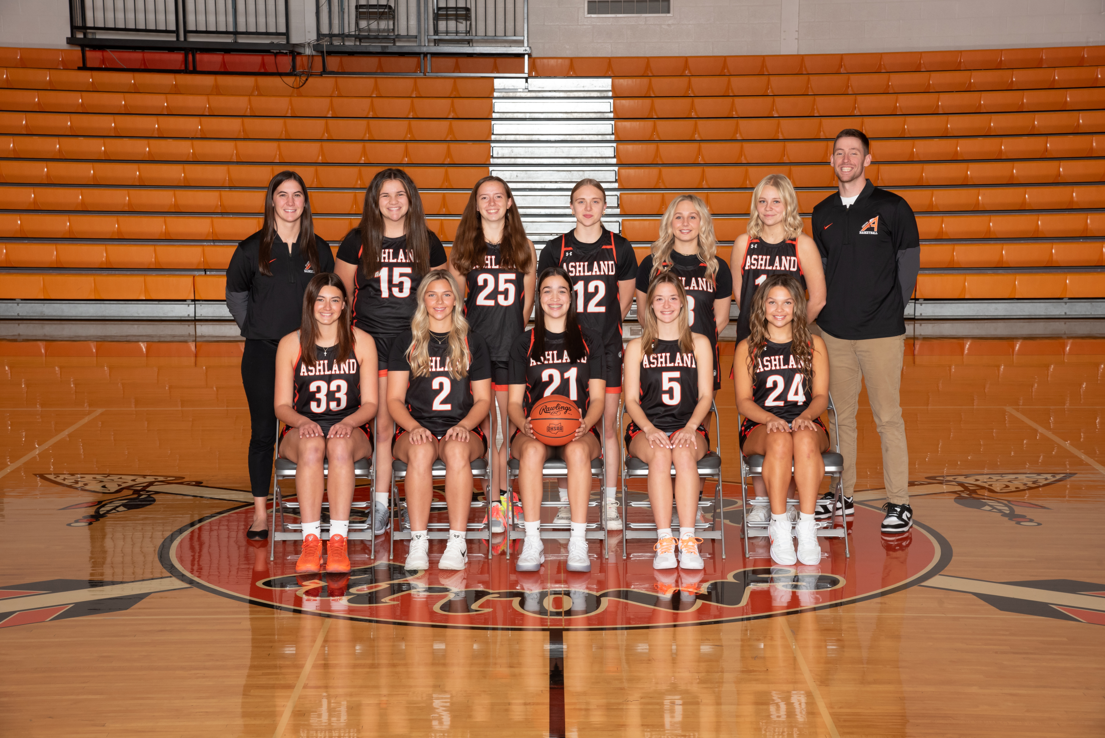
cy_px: 369
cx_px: 552
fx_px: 2149
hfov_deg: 28.8
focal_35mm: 70
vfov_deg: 19.5
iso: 800
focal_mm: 70
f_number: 11
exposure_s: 1/125
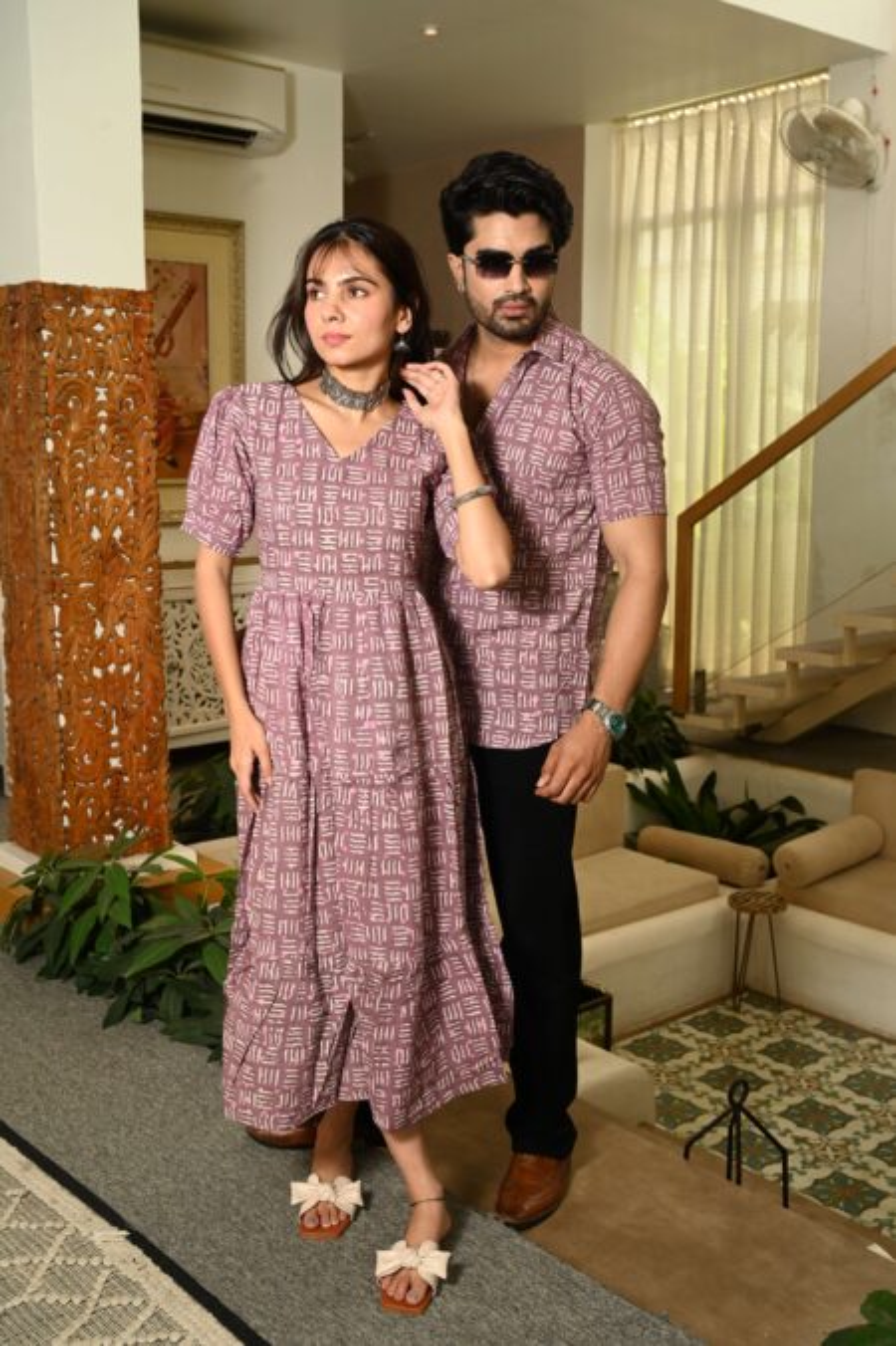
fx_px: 1383
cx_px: 448
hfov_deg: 35.9
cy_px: 673
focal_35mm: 37
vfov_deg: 51.9
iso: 640
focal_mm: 37
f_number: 7.1
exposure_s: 1/160
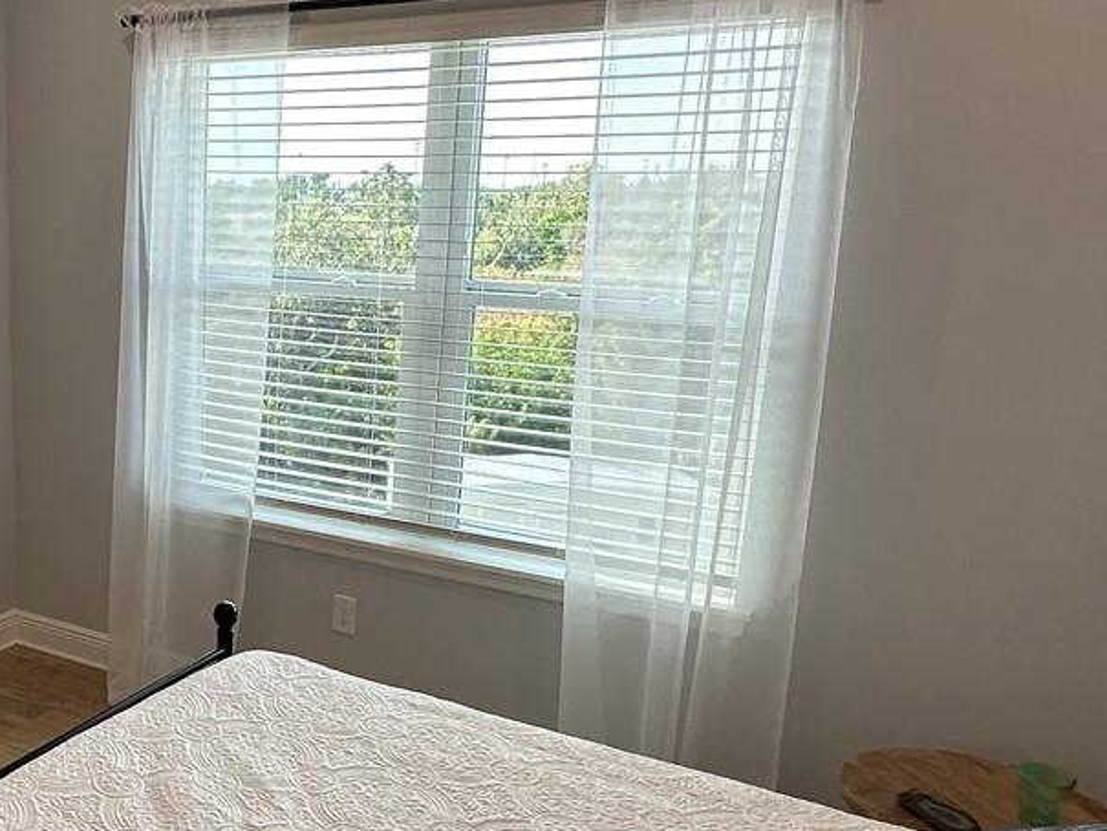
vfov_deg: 38.6
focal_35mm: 37
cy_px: 481
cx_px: 141
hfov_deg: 46.0
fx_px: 1183
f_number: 2.2
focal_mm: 2.22
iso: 40
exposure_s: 1/154
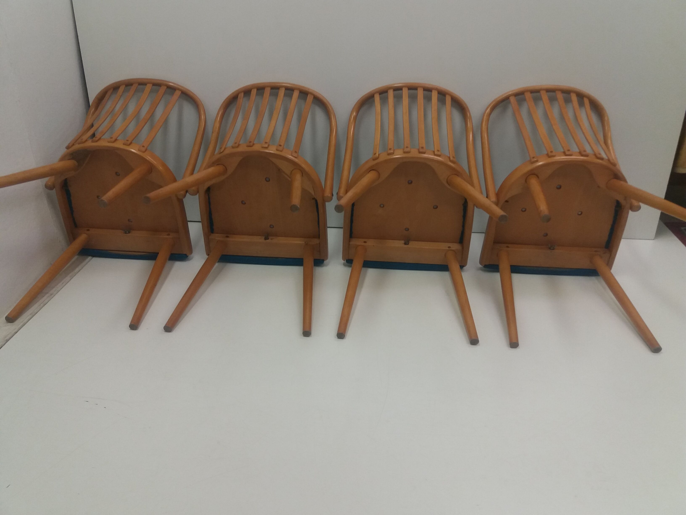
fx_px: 555
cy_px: 258
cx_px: 343
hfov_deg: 63.4
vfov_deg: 49.7
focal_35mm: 28
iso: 80
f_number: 1.9
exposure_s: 1/50
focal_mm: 3.7
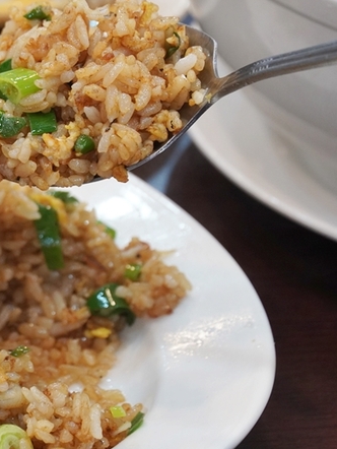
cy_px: 196
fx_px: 2658
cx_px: -8
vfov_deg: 9.6
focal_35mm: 205
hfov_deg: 7.2
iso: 1000
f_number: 5.6
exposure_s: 1/60
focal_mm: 74
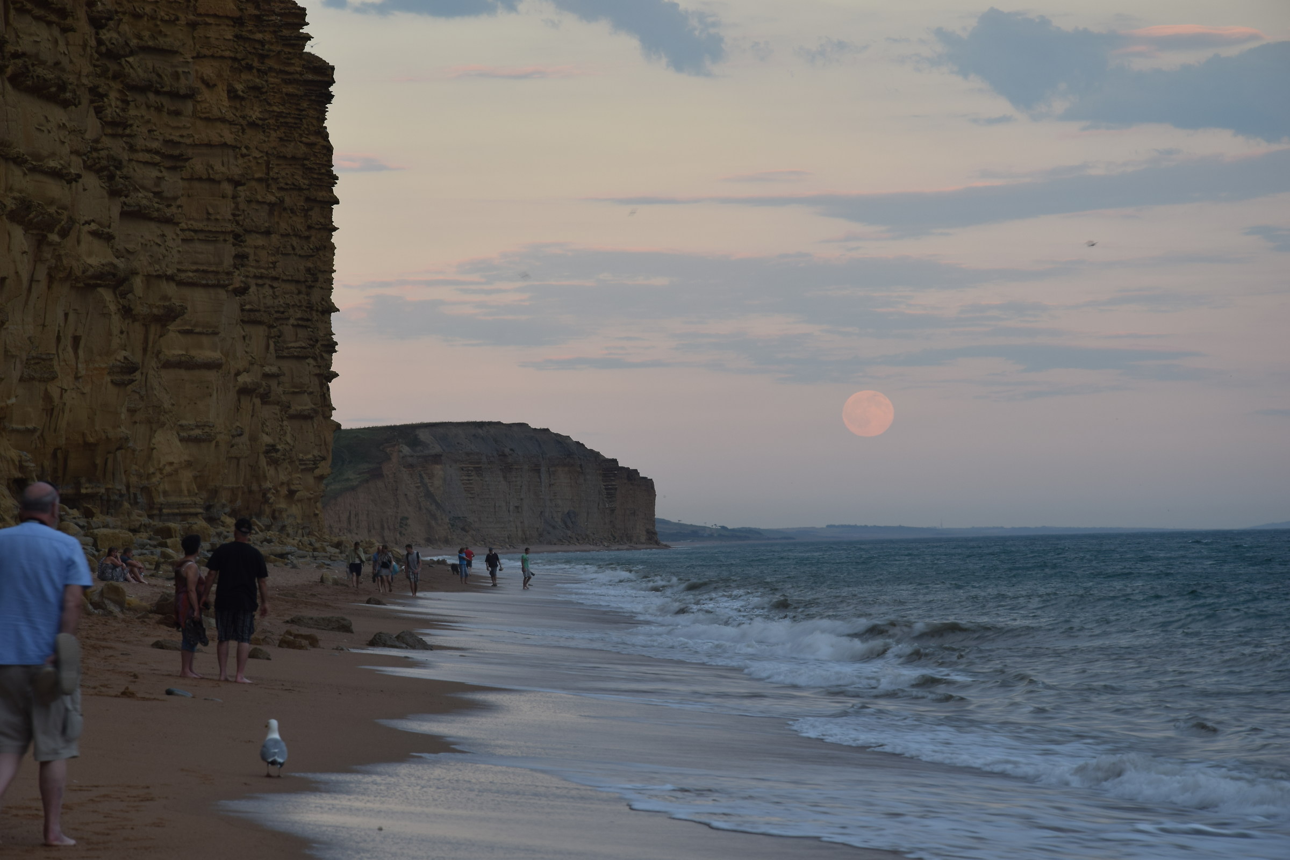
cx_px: 645
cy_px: 430
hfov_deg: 13.0
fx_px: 5643
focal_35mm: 158
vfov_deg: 8.7
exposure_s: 1/15
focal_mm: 105
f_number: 10
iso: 100
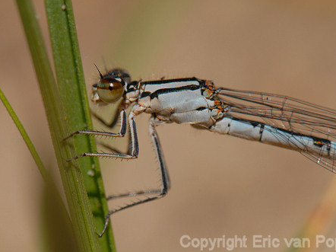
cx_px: 177
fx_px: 1664
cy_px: 126
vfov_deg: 8.6
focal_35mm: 172
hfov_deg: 11.5
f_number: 14
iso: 100
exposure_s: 1/100
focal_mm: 105
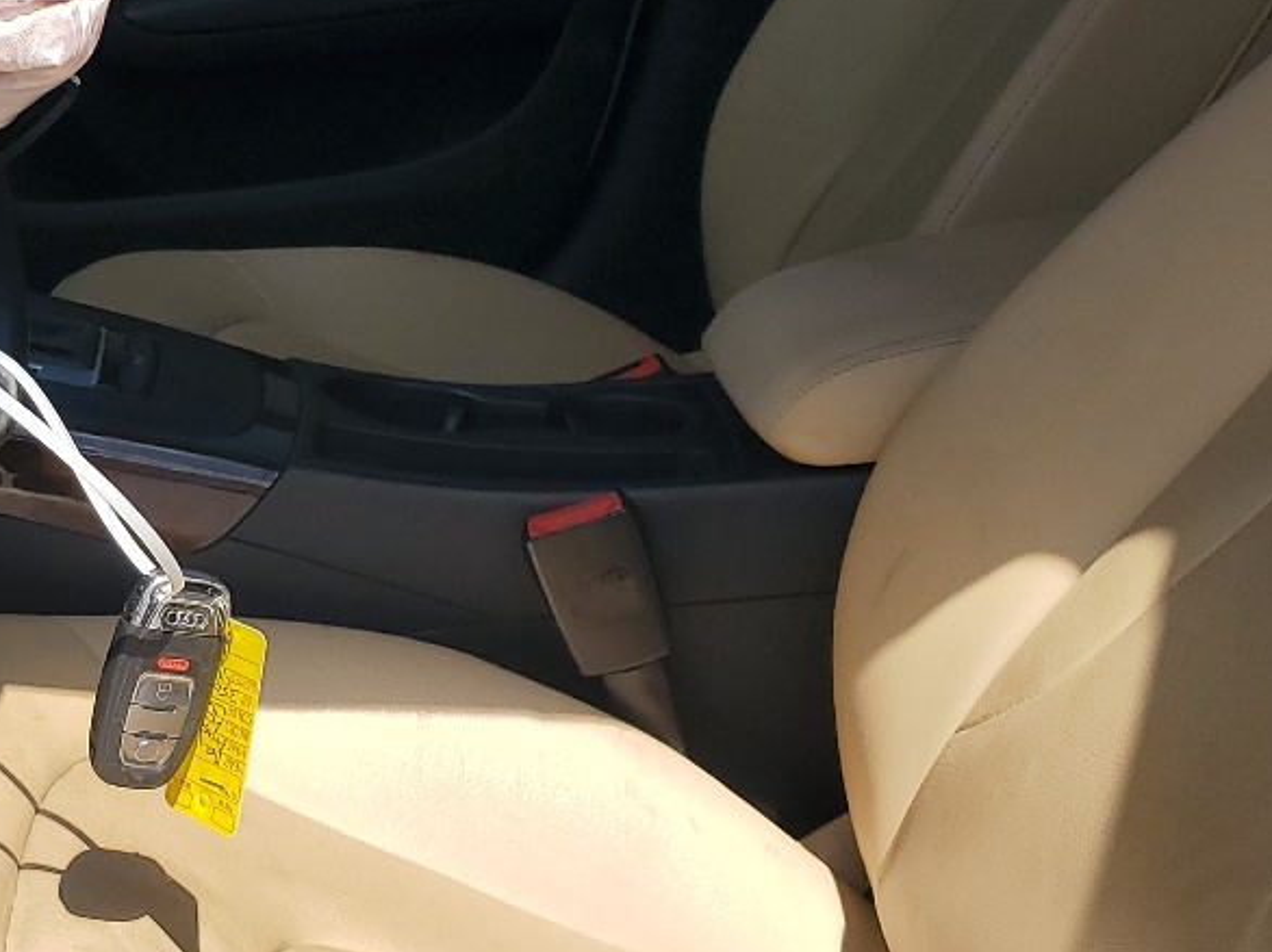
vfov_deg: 20.7
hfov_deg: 26.1
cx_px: 35
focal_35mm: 71
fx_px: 2608
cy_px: 592
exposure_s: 1/3333
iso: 50
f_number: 1.5
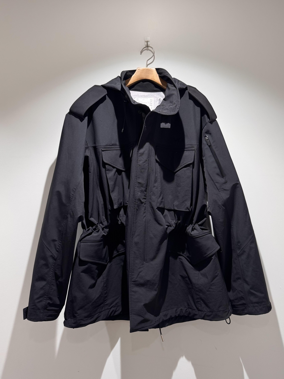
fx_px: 263
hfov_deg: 56.8
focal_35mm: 24
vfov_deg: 71.6
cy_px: 190
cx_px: 142
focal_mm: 6.8
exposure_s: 1/121
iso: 125
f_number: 1.8
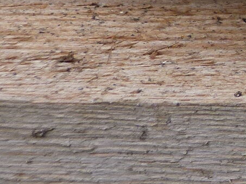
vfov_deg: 7.2
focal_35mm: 198
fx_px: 1406
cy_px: -193
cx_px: 634
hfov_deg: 8.8
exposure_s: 1/60
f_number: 3.1
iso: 100
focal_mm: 6.3
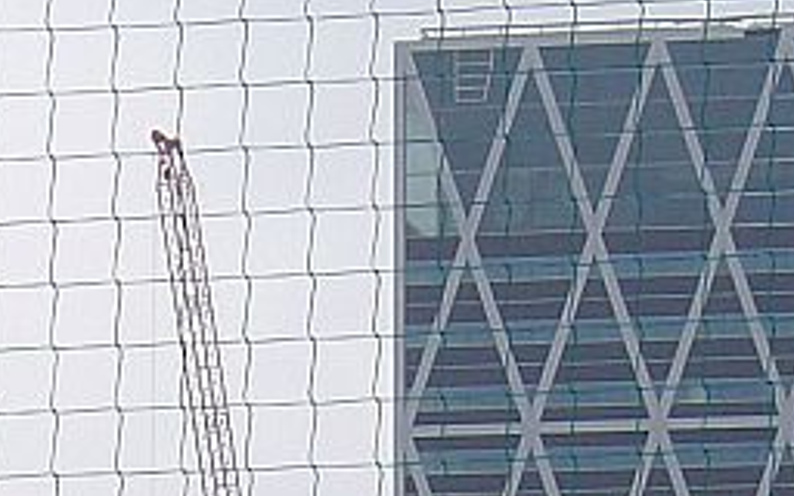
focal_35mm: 360
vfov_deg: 3.6
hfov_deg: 5.8
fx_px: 7790
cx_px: 9
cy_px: 1028
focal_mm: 14.1
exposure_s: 1/297
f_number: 6.9
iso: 100
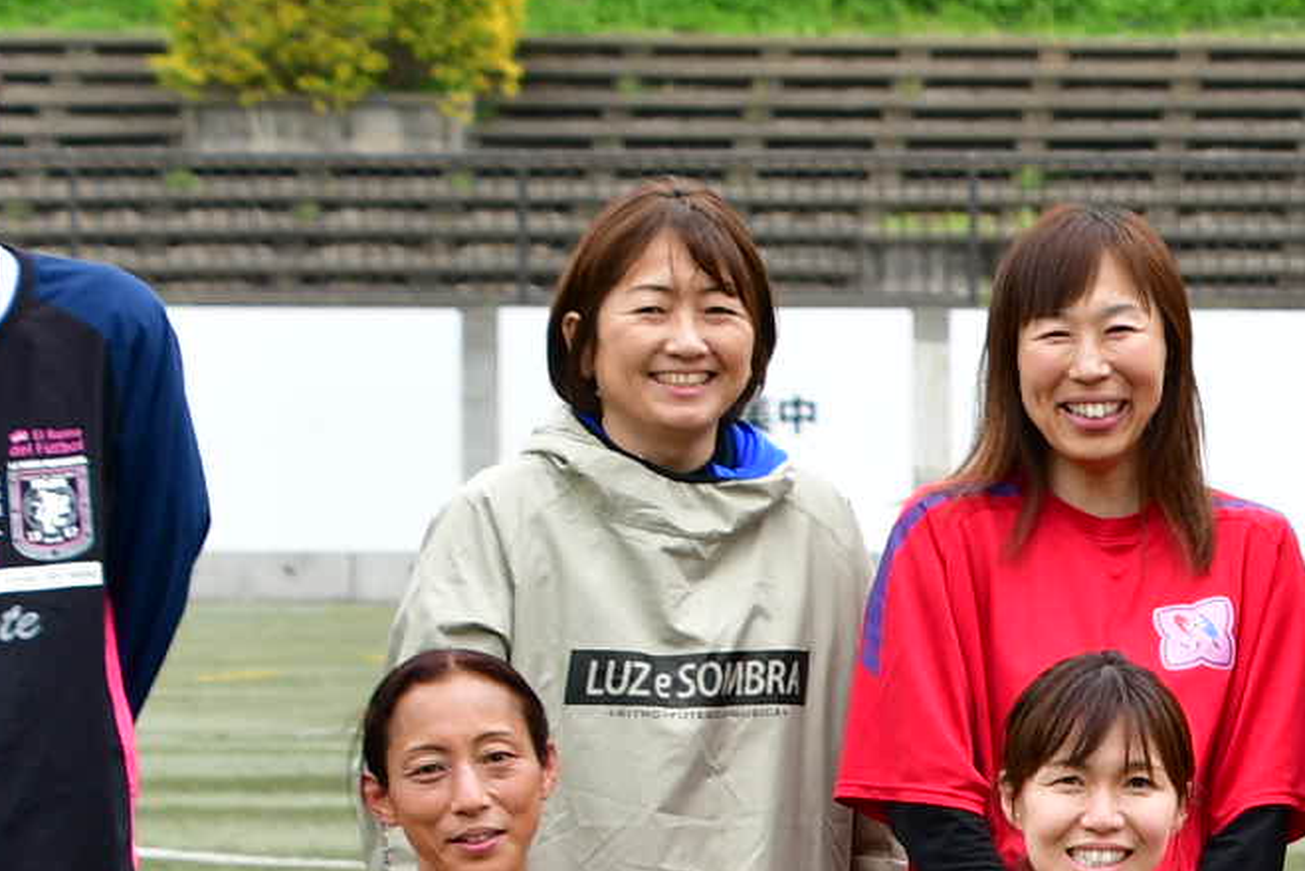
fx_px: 11024
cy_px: 1051
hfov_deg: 6.7
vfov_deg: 4.5
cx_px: 2131
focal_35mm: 304
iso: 100
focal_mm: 48
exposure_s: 1/160
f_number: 6.3
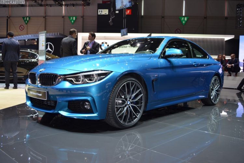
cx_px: 122
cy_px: 82
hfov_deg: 57.2
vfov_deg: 40.0
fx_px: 224
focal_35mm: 33
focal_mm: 22
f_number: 4
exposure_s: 1/125
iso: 400
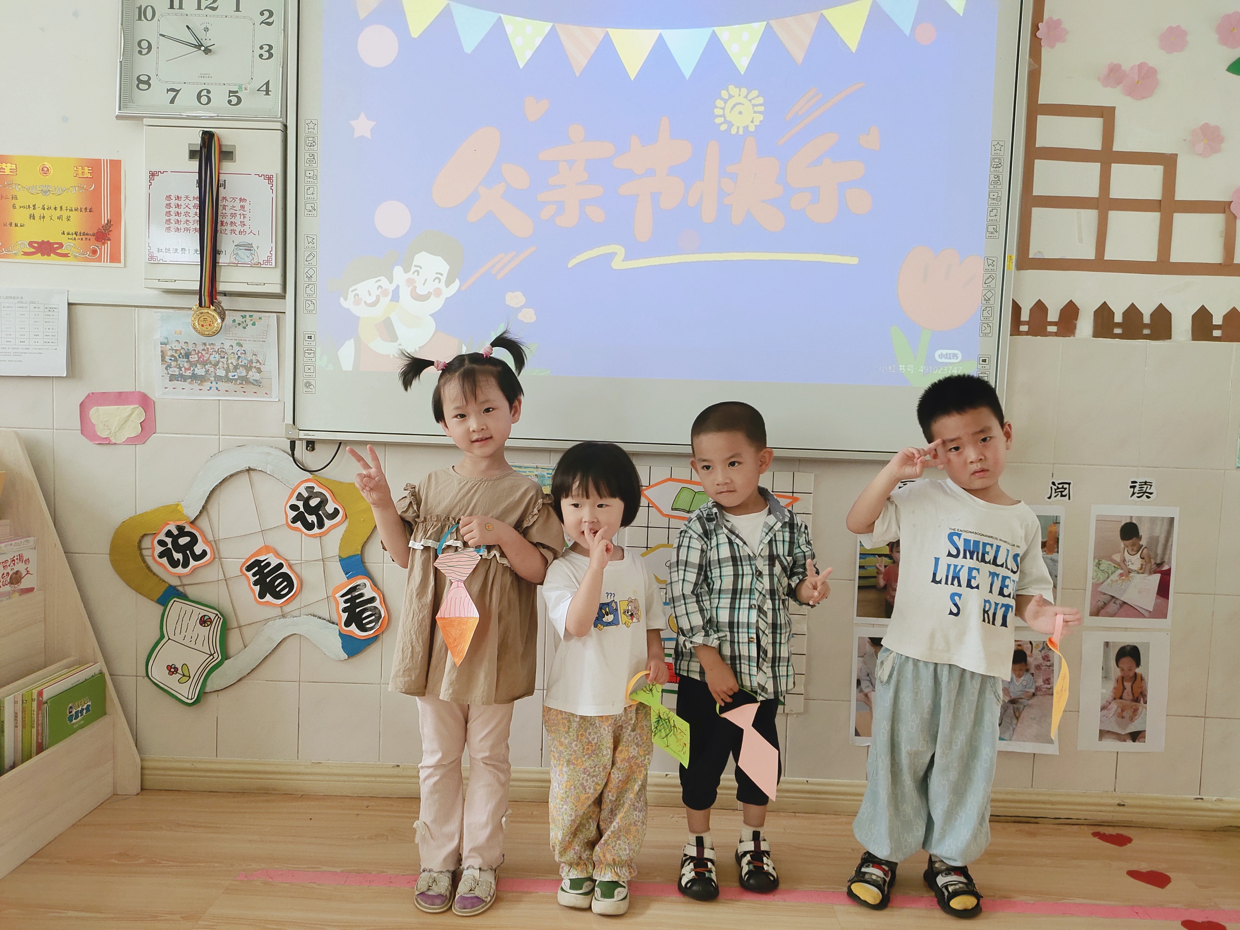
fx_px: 824
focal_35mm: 23
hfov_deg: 73.9
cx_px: 620
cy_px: 465
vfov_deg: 58.9
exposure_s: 1/100
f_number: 1.79
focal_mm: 4.76
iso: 776
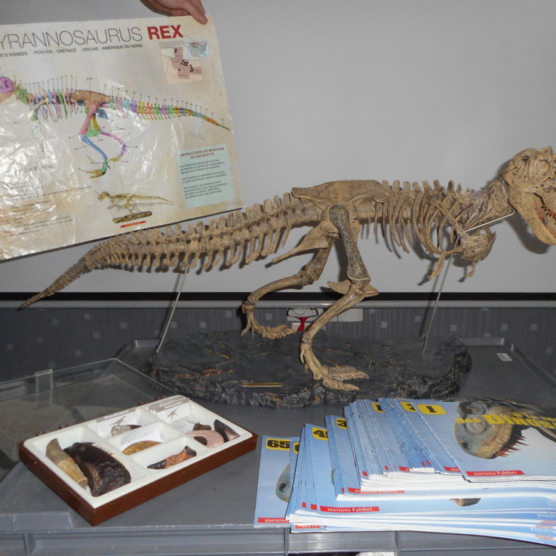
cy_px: 281
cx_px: 318
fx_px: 545
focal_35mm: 30
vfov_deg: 54.0
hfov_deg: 53.8
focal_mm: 4.5
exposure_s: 1/25
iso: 200
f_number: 3.7
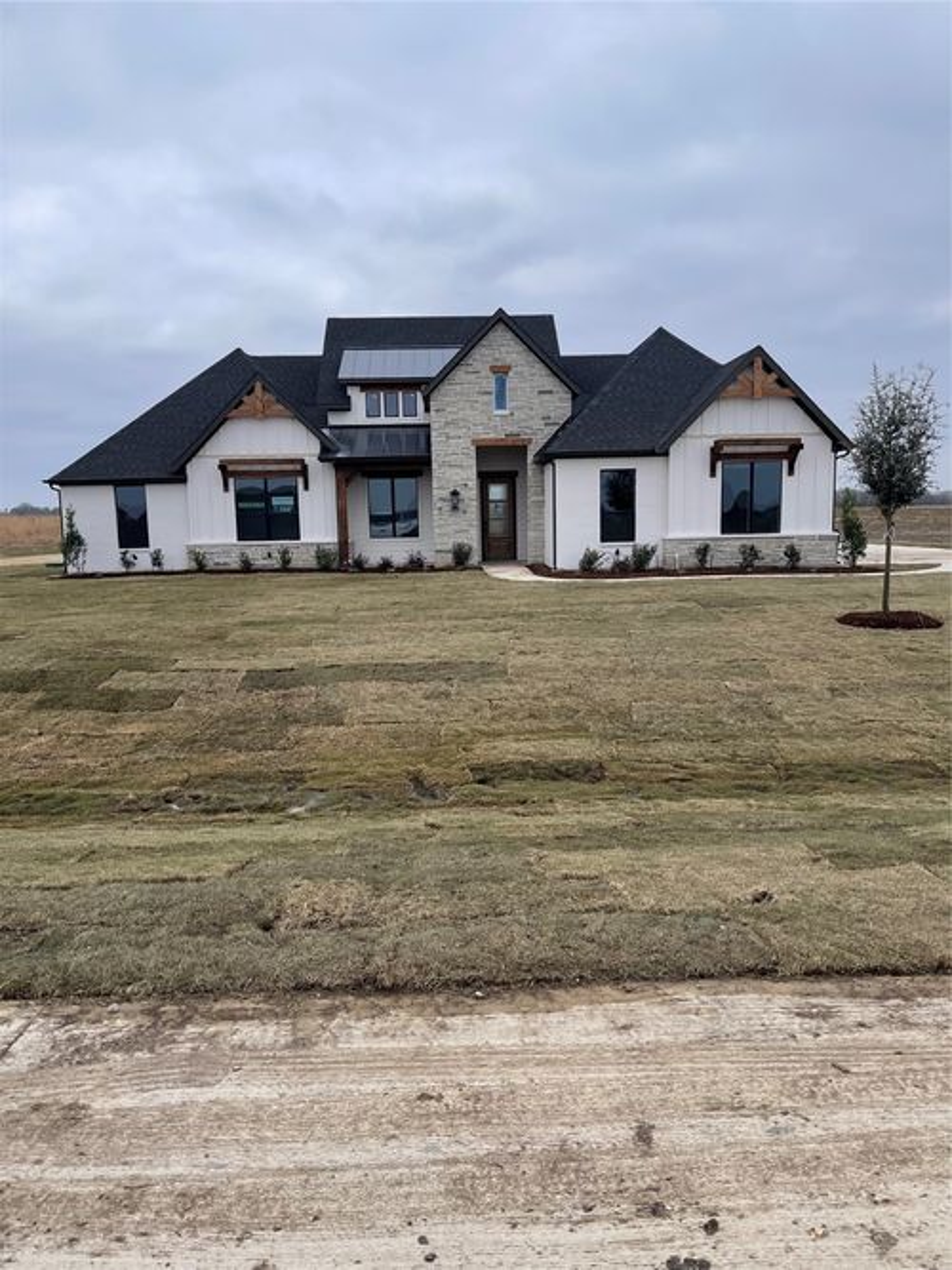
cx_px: 476
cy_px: 635
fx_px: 917
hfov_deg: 54.9
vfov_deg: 69.4
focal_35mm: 25
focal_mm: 5.1
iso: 32
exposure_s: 1/855
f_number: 1.6
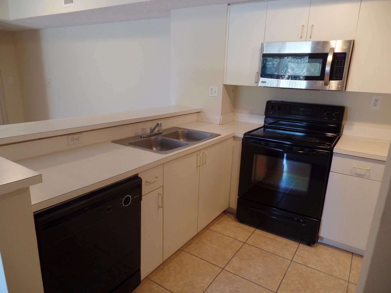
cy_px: 146
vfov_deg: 58.9
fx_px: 260
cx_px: 196
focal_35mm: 23
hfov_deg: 73.9
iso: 160
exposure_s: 1/30
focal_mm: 4.1
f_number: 2.8
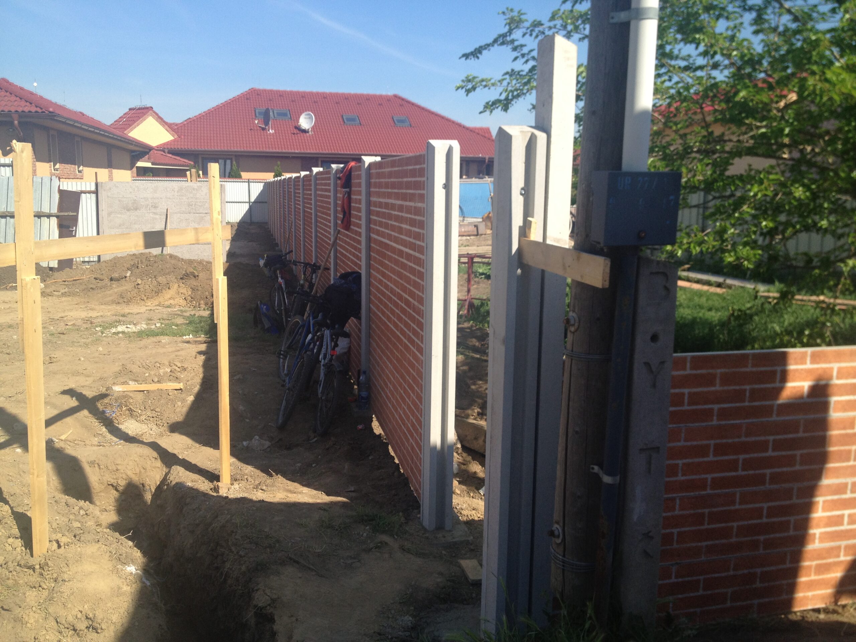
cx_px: 428
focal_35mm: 35
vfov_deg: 40.7
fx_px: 865
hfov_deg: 52.6
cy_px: 321
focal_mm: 4.28
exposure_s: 1/1175
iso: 64
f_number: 2.4
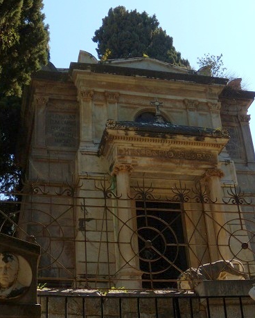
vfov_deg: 31.7
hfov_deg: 25.7
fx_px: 557
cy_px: 111
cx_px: 155
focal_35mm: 59
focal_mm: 6.4
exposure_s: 1/640
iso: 80
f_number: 3.6
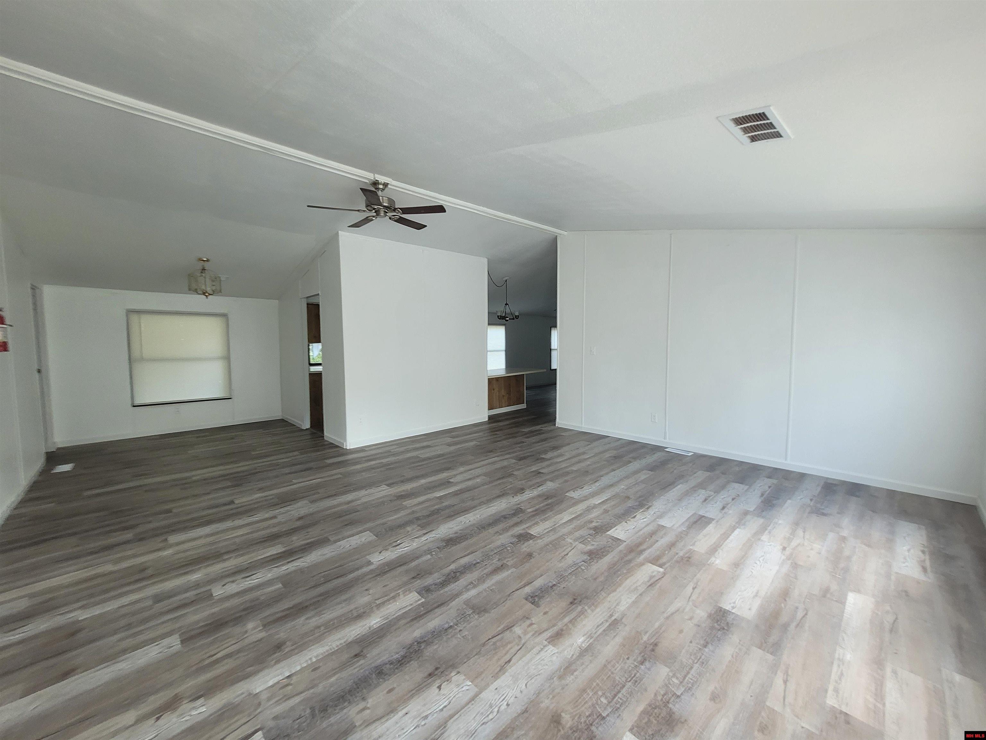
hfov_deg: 106.2
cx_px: 493
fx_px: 370
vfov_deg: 89.9
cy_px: 370
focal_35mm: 13
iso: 100
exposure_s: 1/60
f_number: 2.2
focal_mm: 1.74
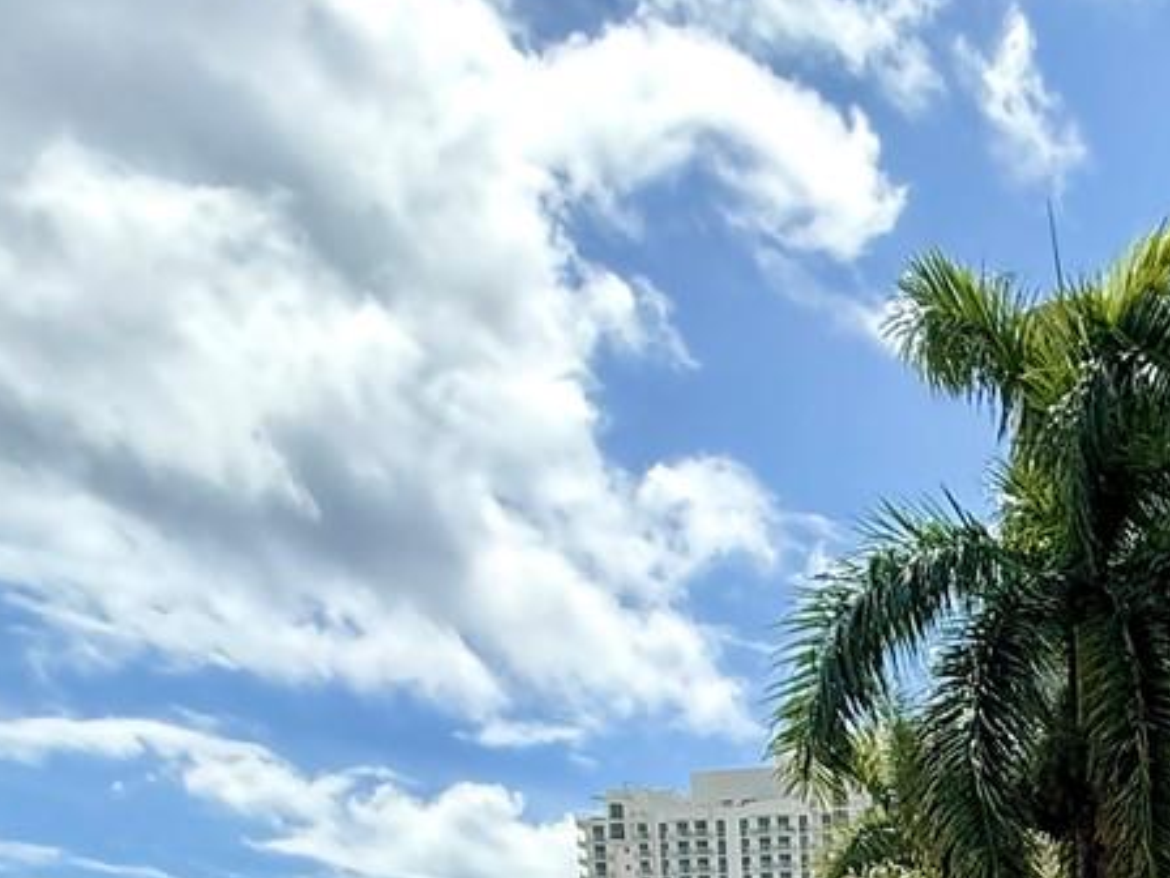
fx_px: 1690
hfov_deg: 30.2
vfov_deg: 21.0
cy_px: 1534
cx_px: 1525
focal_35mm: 50
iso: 64
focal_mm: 2.22
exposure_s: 1/2024
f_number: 2.2
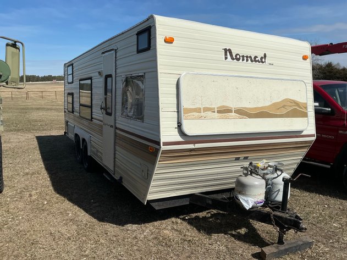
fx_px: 281
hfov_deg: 63.5
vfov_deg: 49.7
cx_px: 174
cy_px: 130
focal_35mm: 28
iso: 25
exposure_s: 1/4785
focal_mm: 3
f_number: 1.8
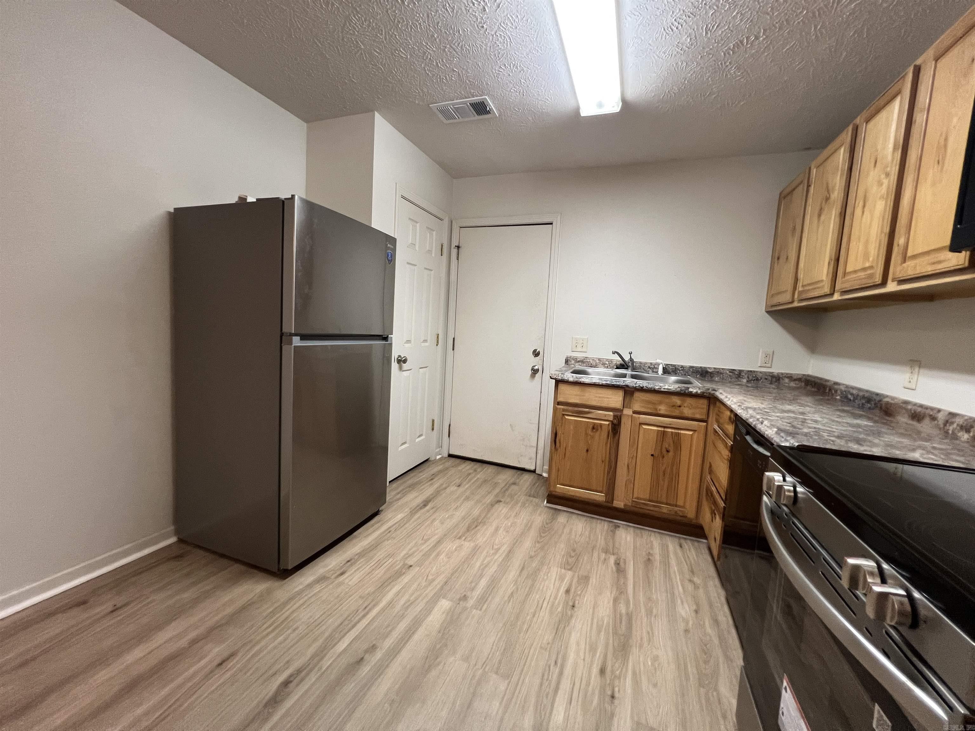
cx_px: 488
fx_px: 366
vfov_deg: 89.9
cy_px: 366
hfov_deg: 106.2
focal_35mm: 13
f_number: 1.8
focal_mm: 1.57
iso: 200
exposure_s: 1/60
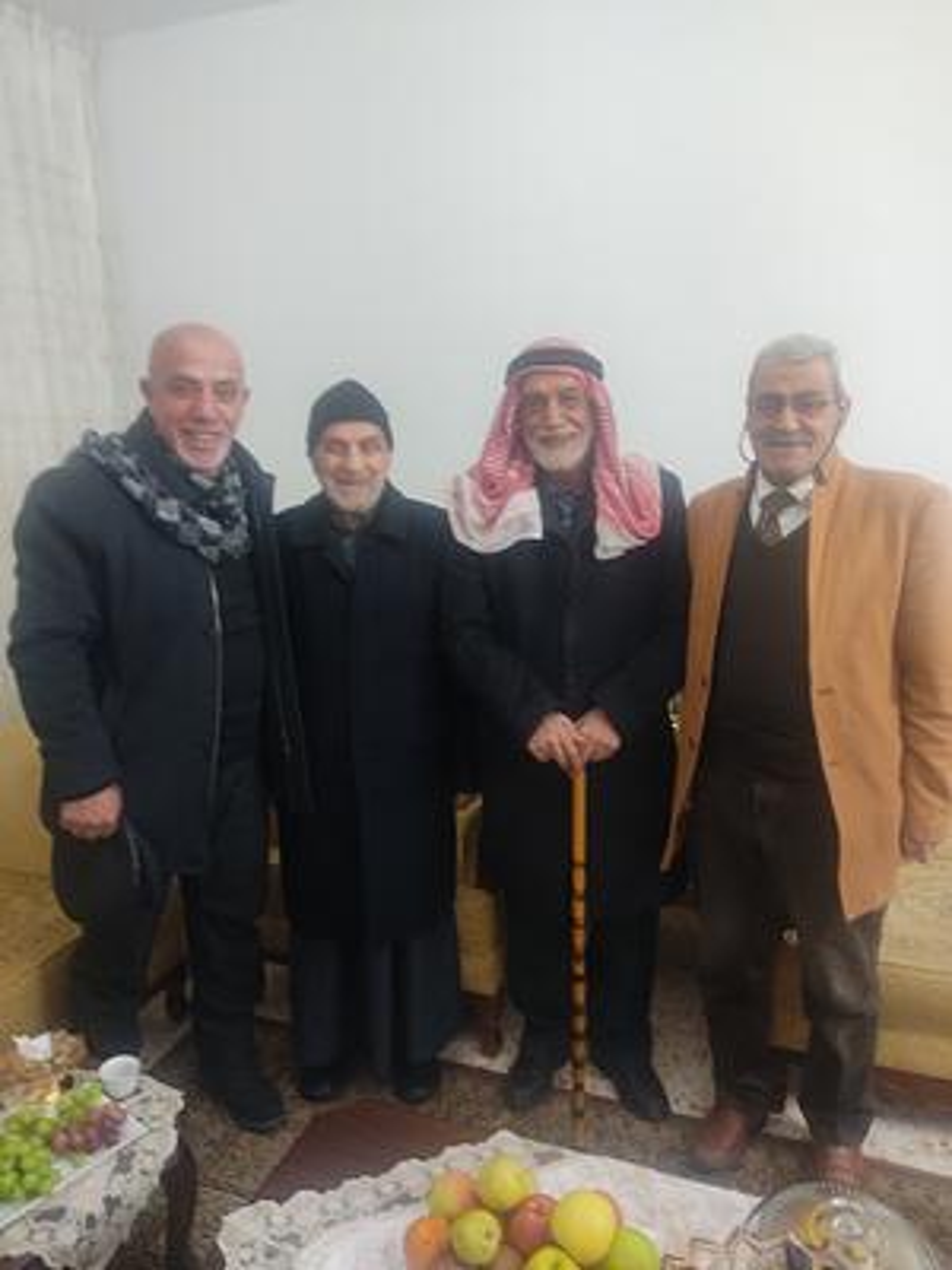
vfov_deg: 67.3
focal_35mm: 26
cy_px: 635
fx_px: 953
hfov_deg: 53.1
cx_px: 476
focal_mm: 4.74
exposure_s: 1/30
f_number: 1.79
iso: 448
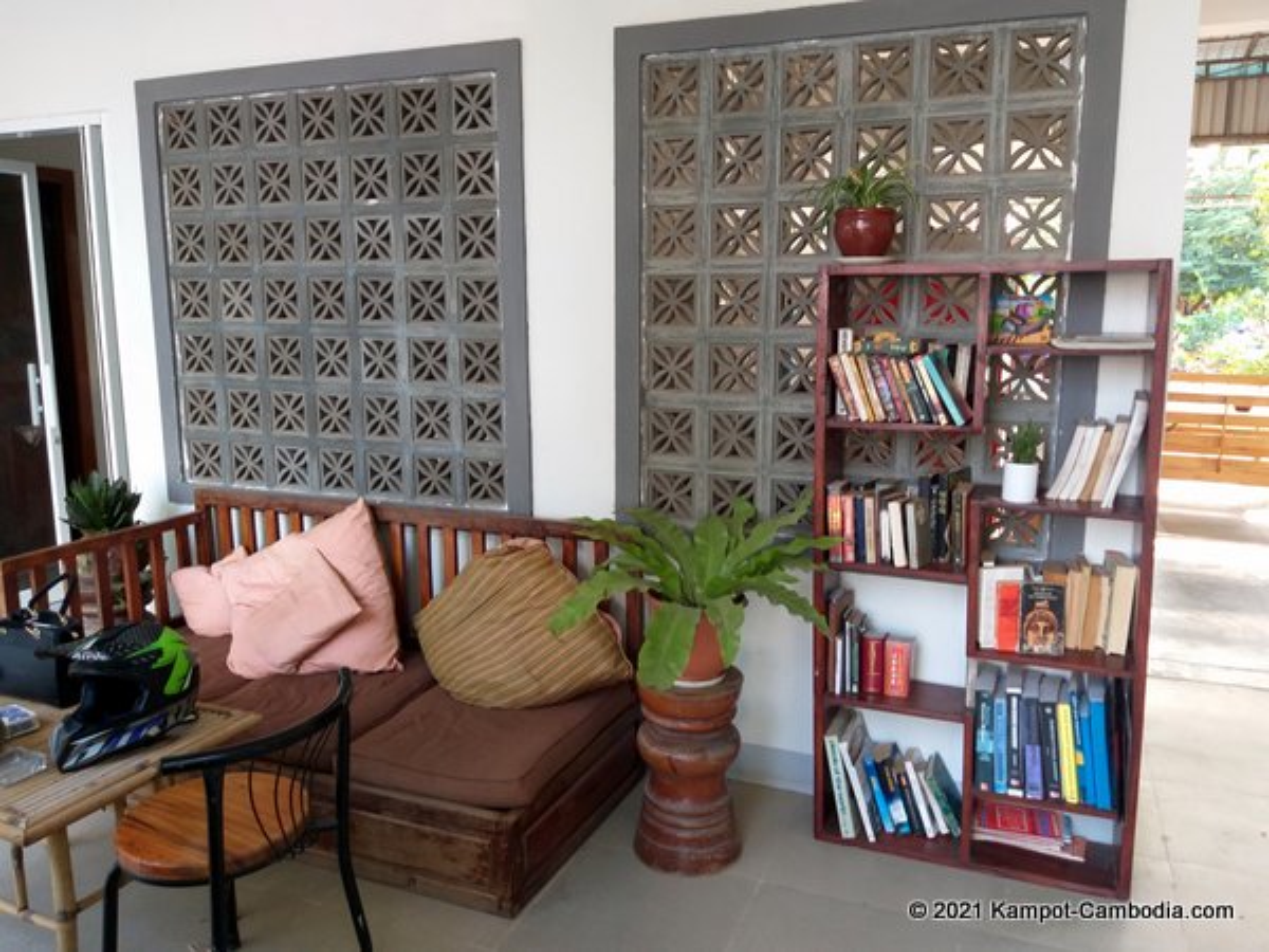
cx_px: 634
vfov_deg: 53.1
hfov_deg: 67.3
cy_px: 476
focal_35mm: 26
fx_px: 953
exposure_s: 1/50
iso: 80
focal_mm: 3.93
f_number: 1.7
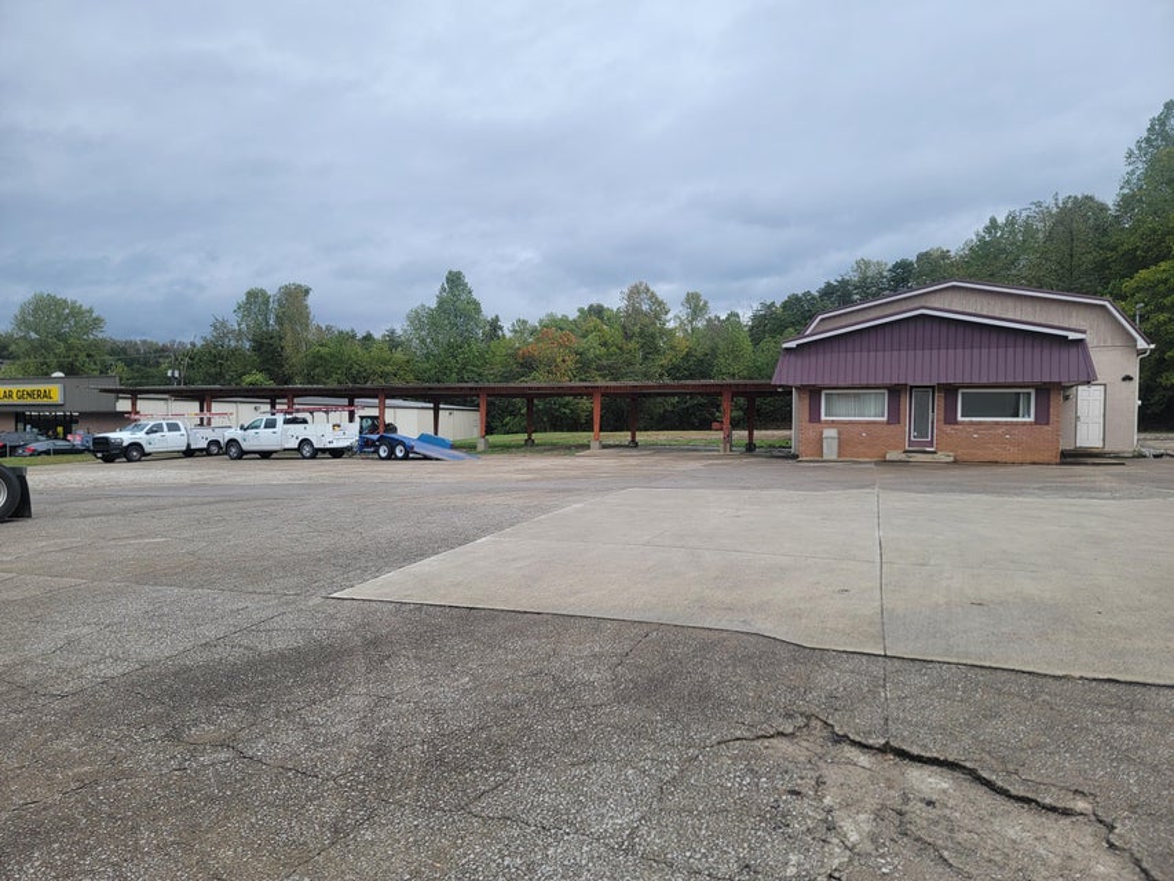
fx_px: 814
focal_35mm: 24
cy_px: 440
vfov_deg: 56.8
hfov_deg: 71.6
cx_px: 587
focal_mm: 6.7
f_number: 1.8
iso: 16
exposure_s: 1/328
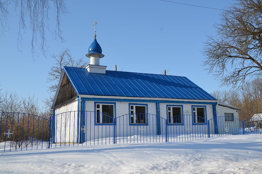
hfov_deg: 51.4
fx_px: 272
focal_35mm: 38
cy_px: 87
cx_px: 131
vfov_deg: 35.3
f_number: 9
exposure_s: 1/320
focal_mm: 25
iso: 100
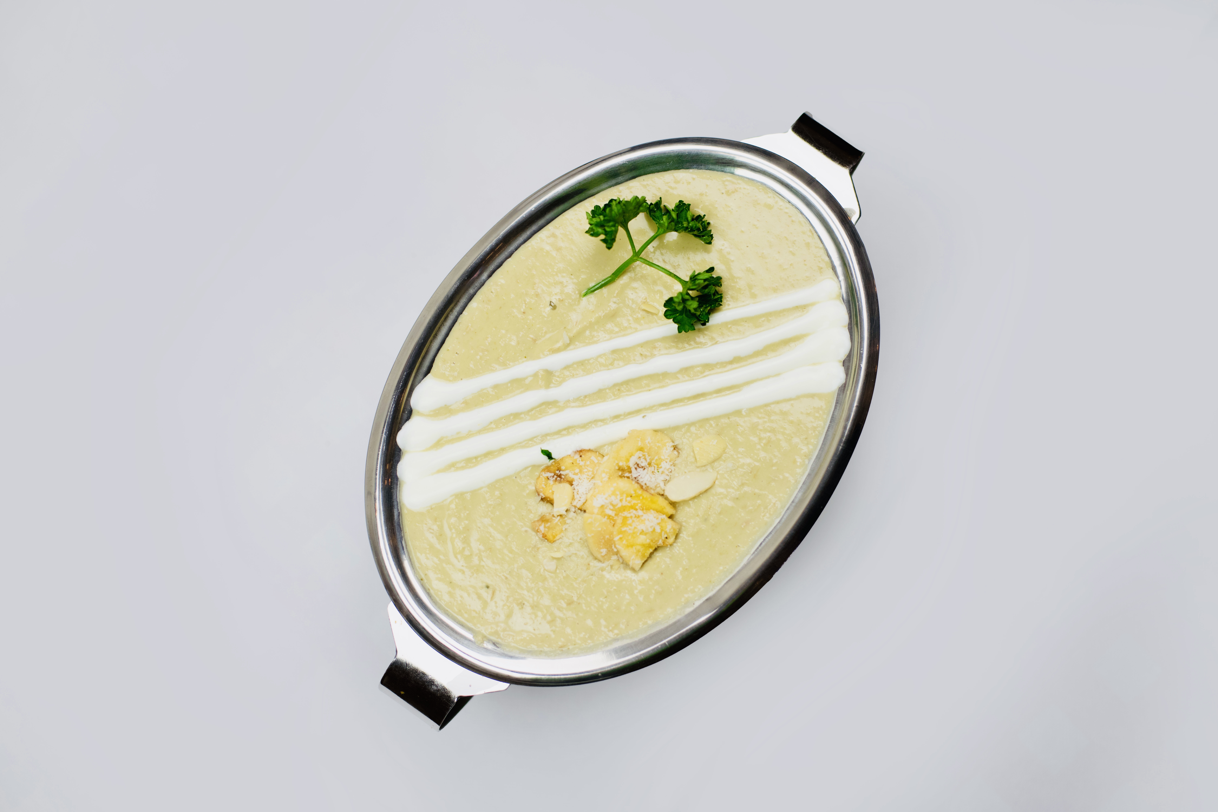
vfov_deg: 27.0
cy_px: 406
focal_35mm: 50
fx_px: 1692
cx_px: 609
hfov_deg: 39.6
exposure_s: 1/160
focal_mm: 50
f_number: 3.5
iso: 400
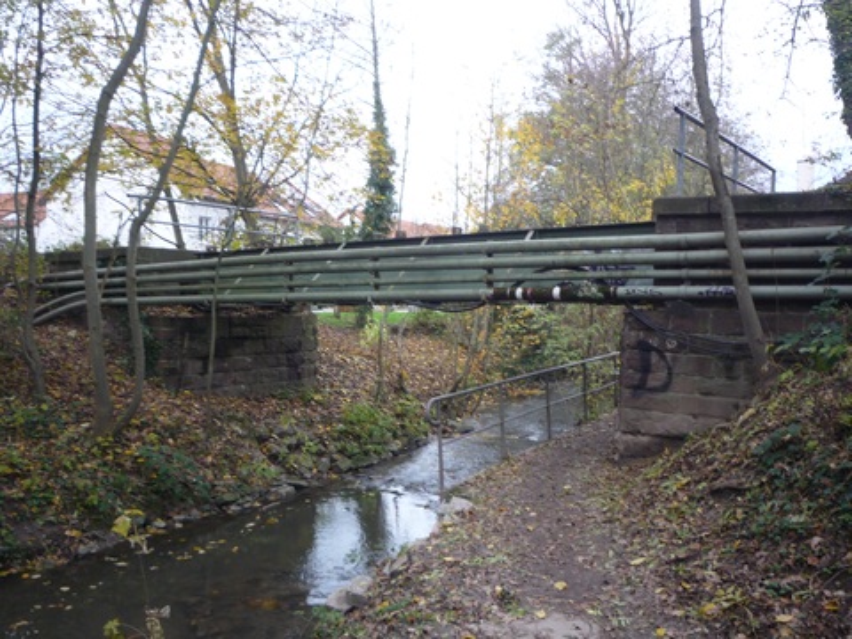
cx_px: 426
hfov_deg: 56.8
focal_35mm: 32
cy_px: 320
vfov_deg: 44.2
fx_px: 788
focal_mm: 5.2
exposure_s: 1/40
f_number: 3.3
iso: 100
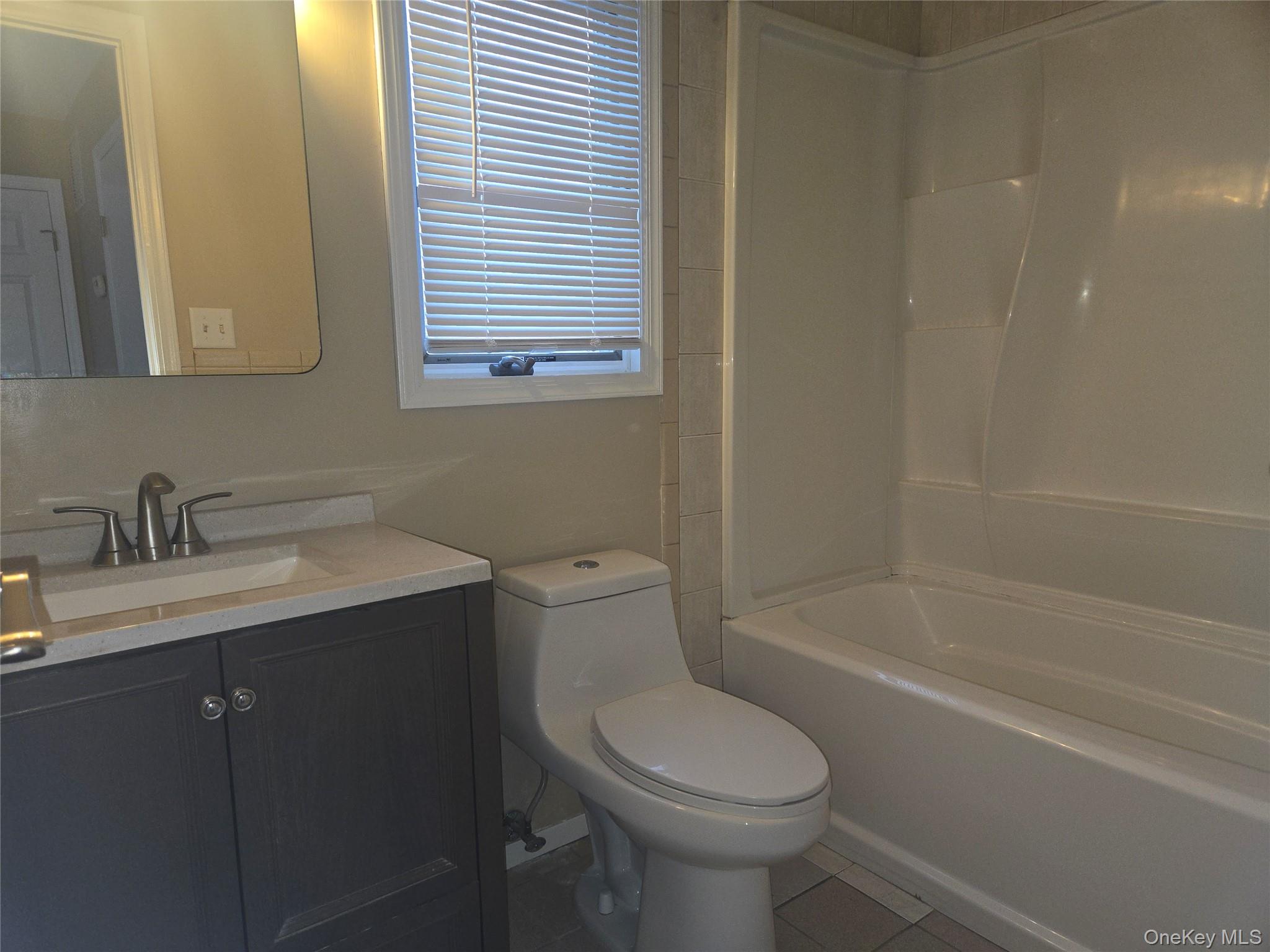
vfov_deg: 58.9
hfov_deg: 73.9
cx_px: 635
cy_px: 476
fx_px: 844
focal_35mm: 23
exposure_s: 1/60
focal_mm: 5.4
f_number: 1.8
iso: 100
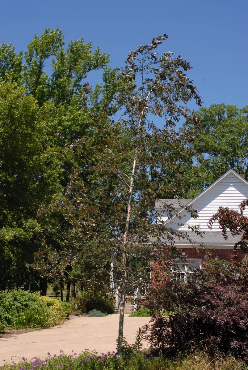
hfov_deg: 32.0
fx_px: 433
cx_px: 124
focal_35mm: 42
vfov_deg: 46.4
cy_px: 185
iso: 400
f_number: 10
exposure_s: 1/350
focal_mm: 28
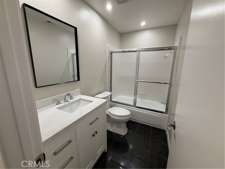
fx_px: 91
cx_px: 112
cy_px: 84
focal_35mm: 14
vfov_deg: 85.7
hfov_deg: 102.1
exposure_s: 1/120
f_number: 2.2
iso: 200
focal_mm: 2.22
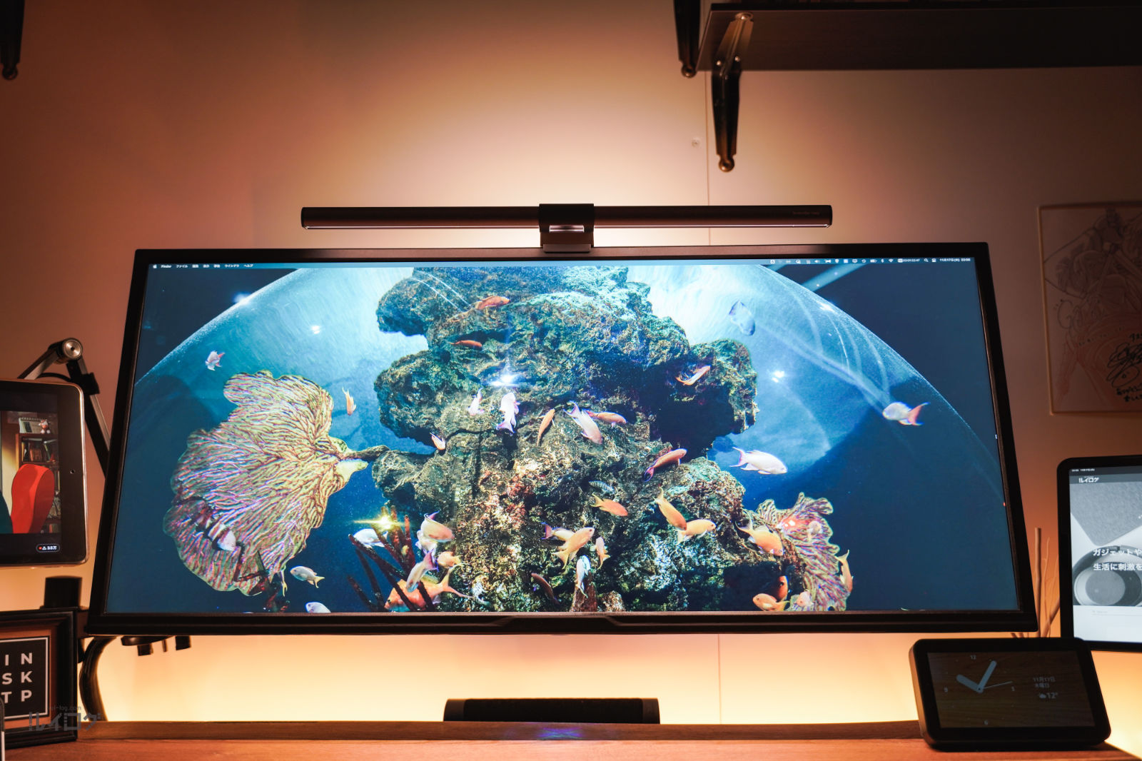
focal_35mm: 33
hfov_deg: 56.7
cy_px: 380
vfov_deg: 39.5
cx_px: 571
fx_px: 1059
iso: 500
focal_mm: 33.4
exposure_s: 1/30
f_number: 2.8
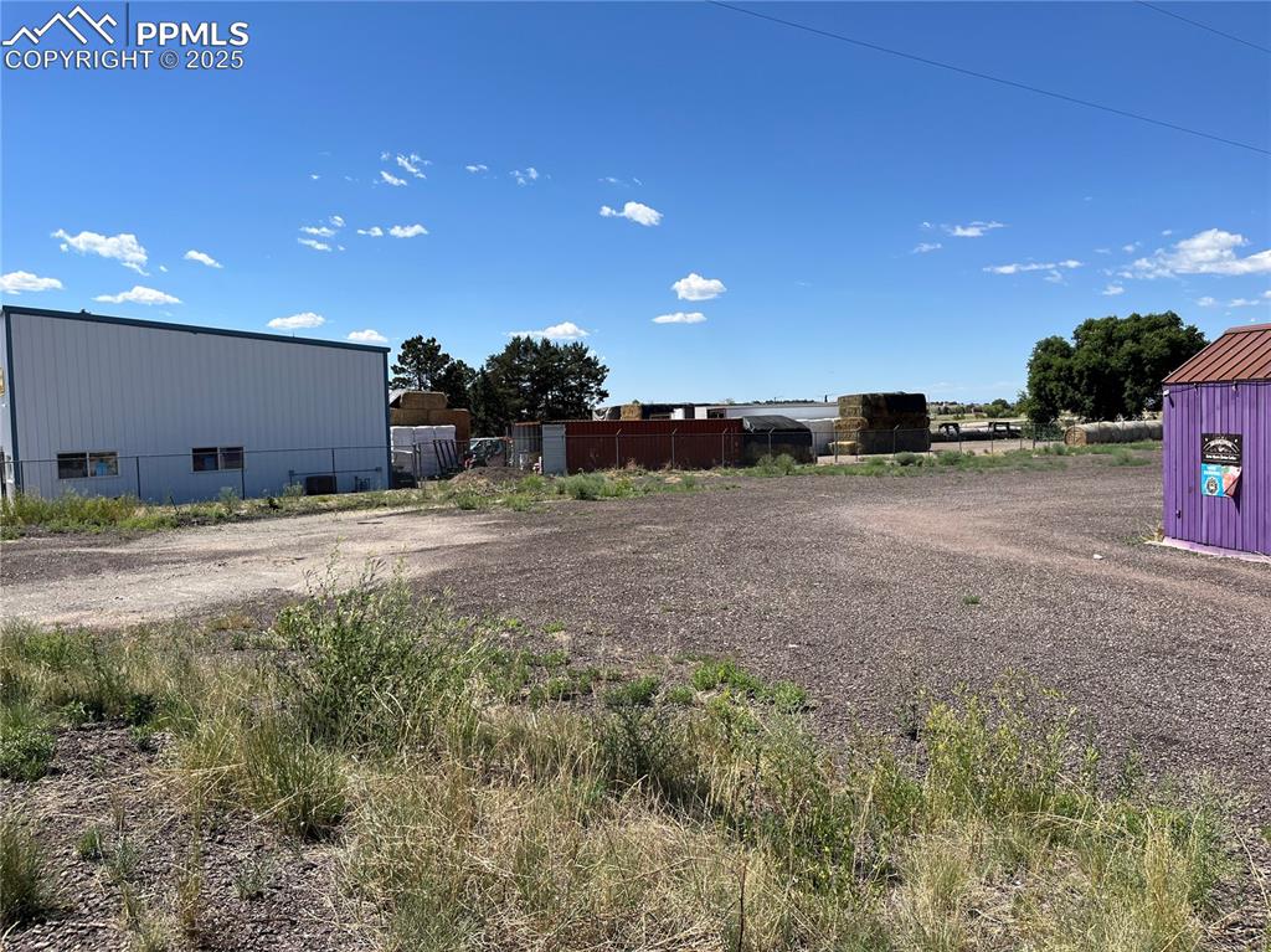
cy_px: 476
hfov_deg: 67.3
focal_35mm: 26
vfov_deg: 53.0
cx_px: 636
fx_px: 954
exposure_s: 1/4016
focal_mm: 5.1
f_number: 1.6
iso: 50
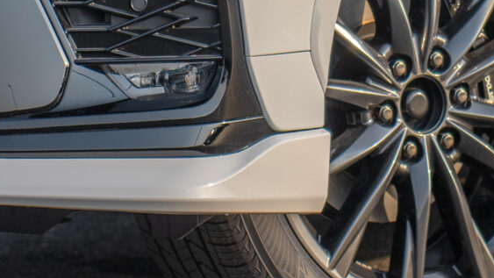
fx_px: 4677
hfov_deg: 6.0
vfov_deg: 3.4
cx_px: 232
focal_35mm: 357
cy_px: -235
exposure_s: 1/1500
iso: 125
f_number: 2.8
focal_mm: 75
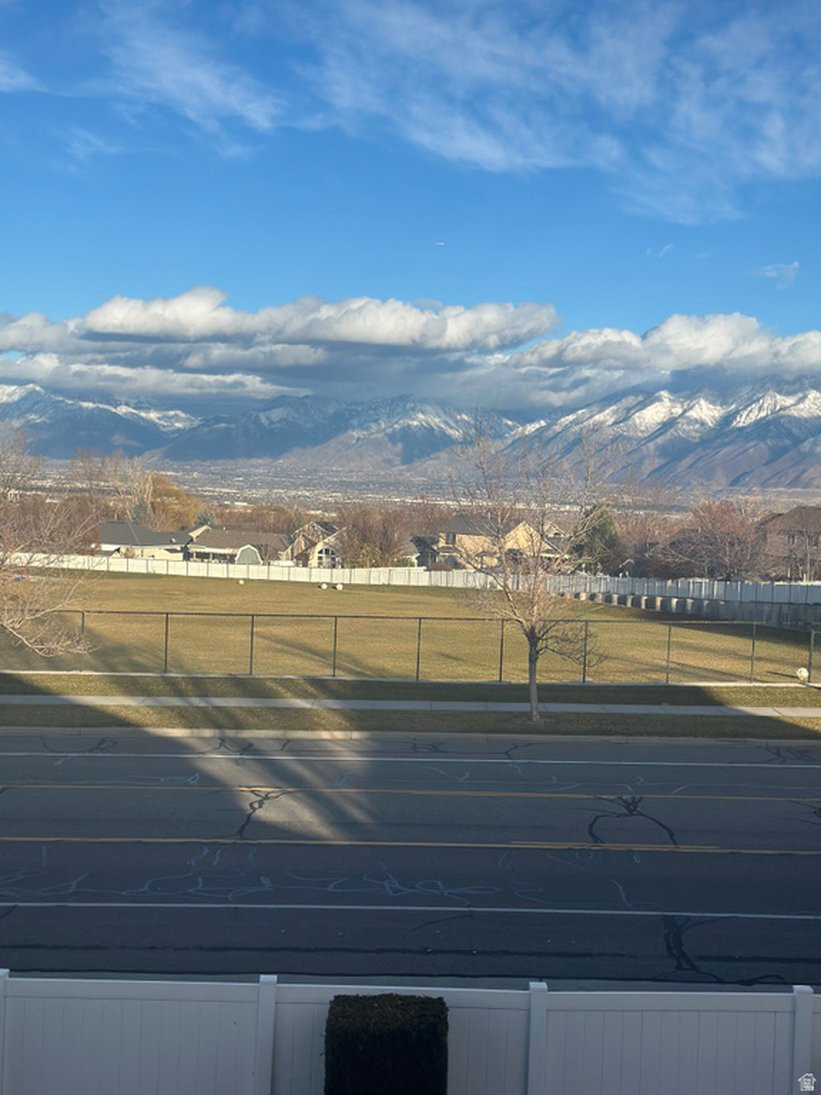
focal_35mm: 48
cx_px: 410
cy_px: 548
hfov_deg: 30.3
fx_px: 1518
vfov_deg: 39.7
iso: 100
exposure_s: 1/4785
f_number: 1.78
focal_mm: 6.86
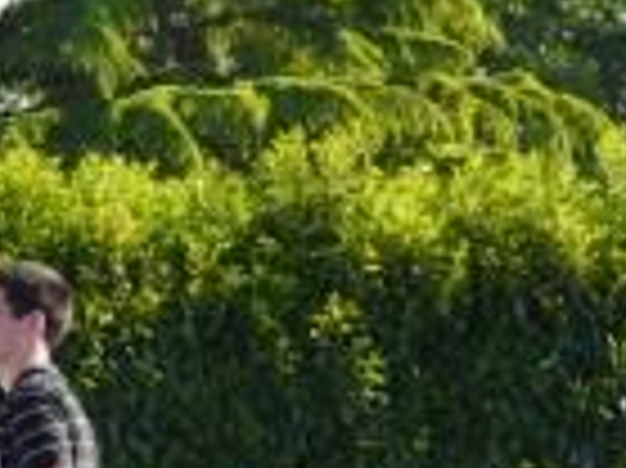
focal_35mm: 487
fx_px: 8799
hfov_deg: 4.1
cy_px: 495
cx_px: 383
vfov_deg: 3.0
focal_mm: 24.7
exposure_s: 1/250
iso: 100
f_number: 4.5
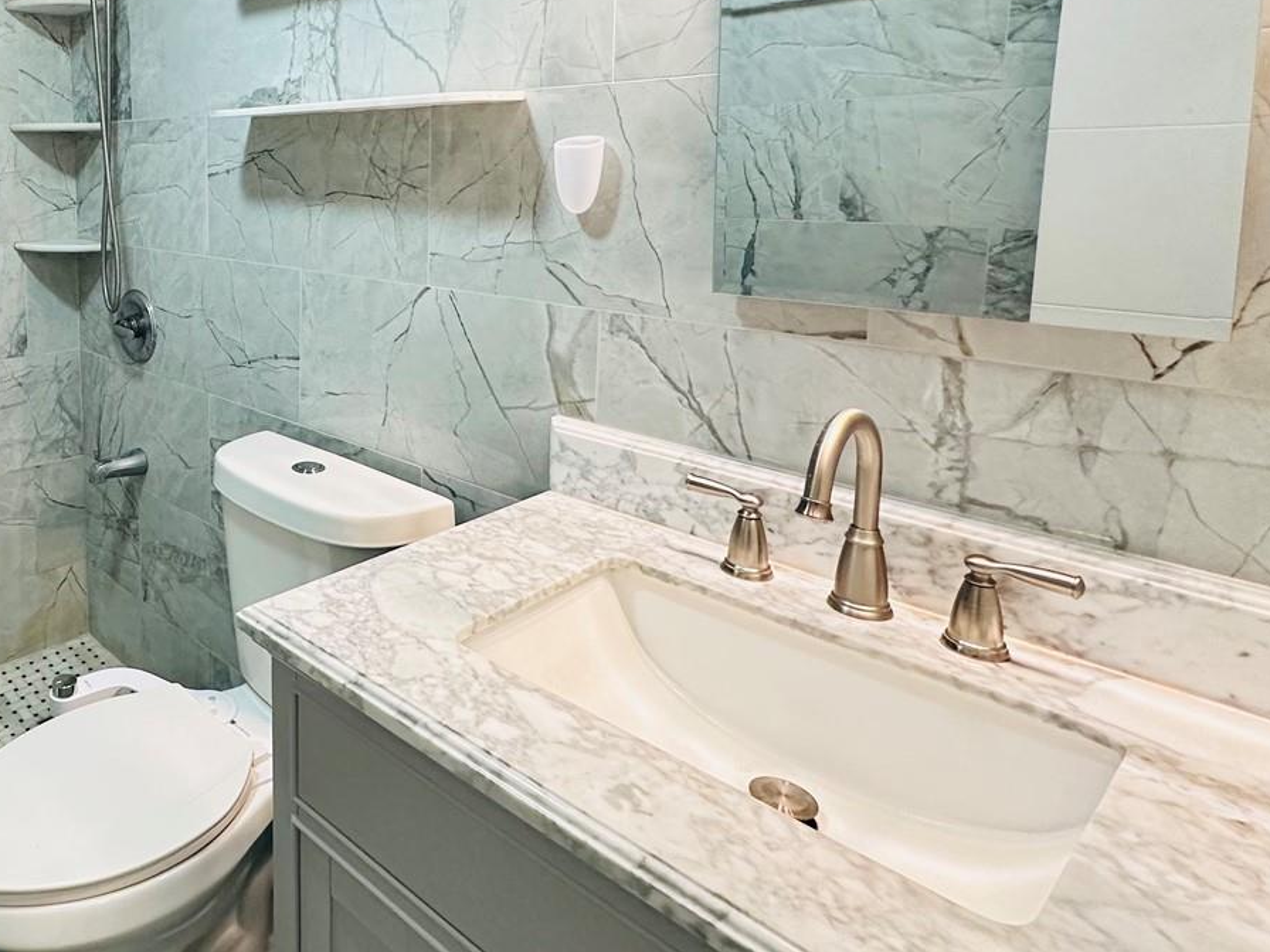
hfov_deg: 62.1
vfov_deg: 52.9
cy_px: 262
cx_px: 211
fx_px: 917
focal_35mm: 25
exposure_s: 1/120
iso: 250
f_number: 2.2
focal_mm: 2.22
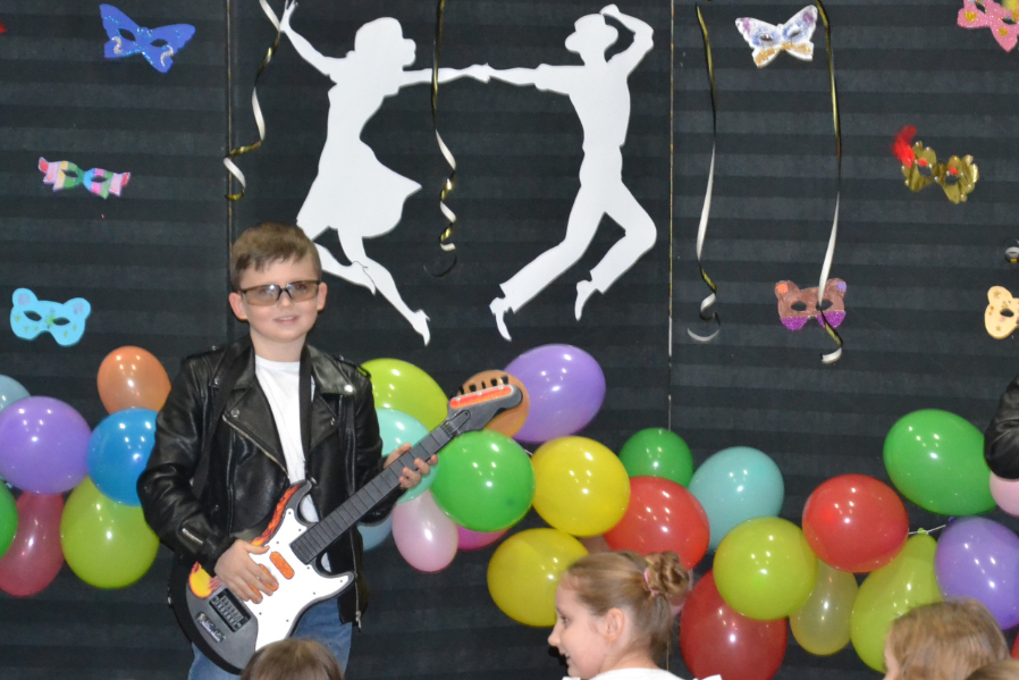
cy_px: 325
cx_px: 700
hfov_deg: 13.5
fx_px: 4303
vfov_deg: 9.0
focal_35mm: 152
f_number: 5.3
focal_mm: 70
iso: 3200
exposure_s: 1/60
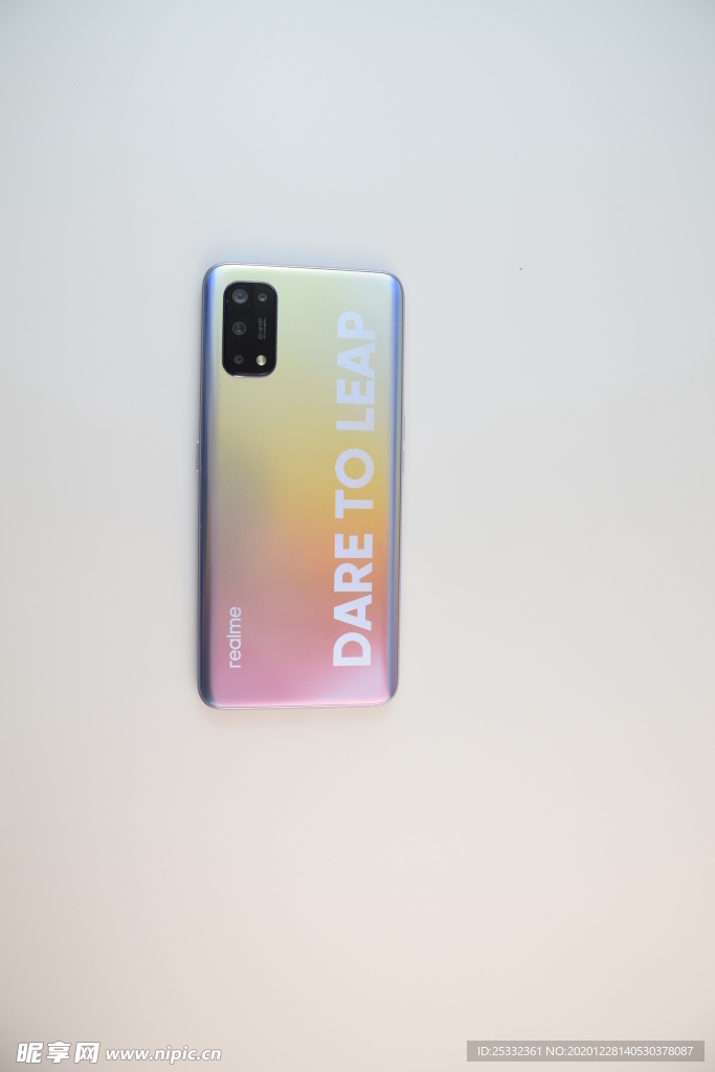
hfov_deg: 47.9
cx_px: 358
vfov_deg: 67.4
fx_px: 804
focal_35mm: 27
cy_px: 536
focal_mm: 18
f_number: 6.3
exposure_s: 1/60
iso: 100
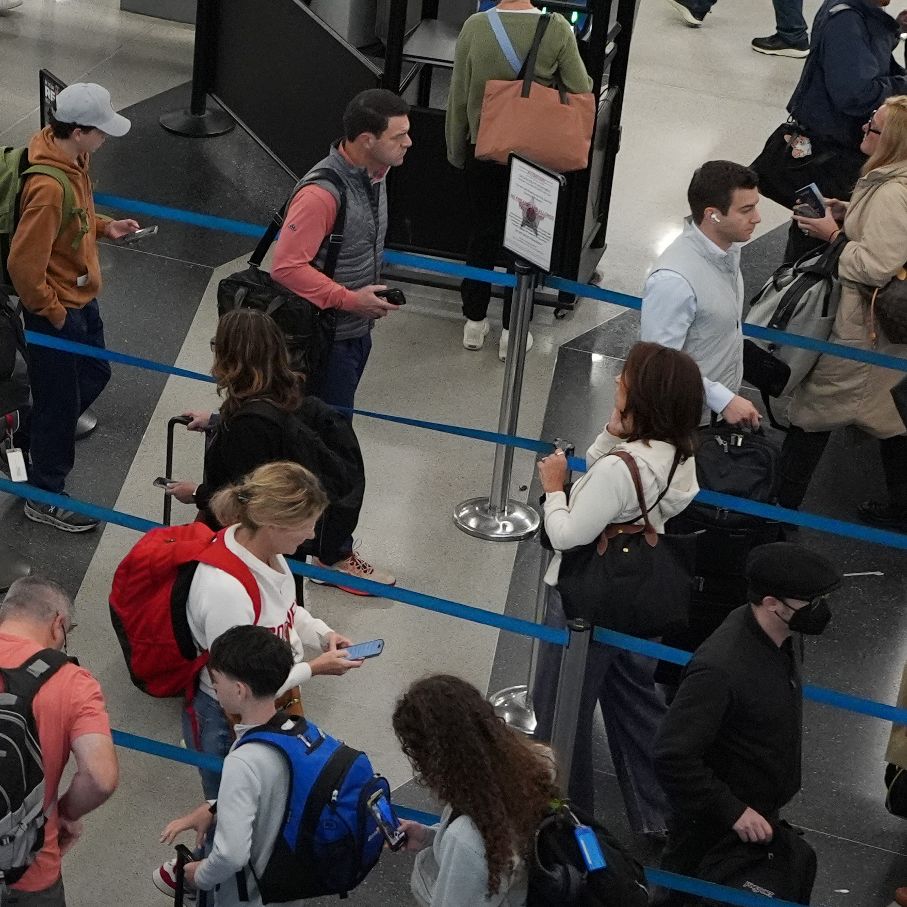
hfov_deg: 14.5
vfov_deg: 15.0
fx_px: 3439
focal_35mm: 116
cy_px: 489
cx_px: -216
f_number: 4
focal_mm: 40
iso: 4000
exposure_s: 1/500
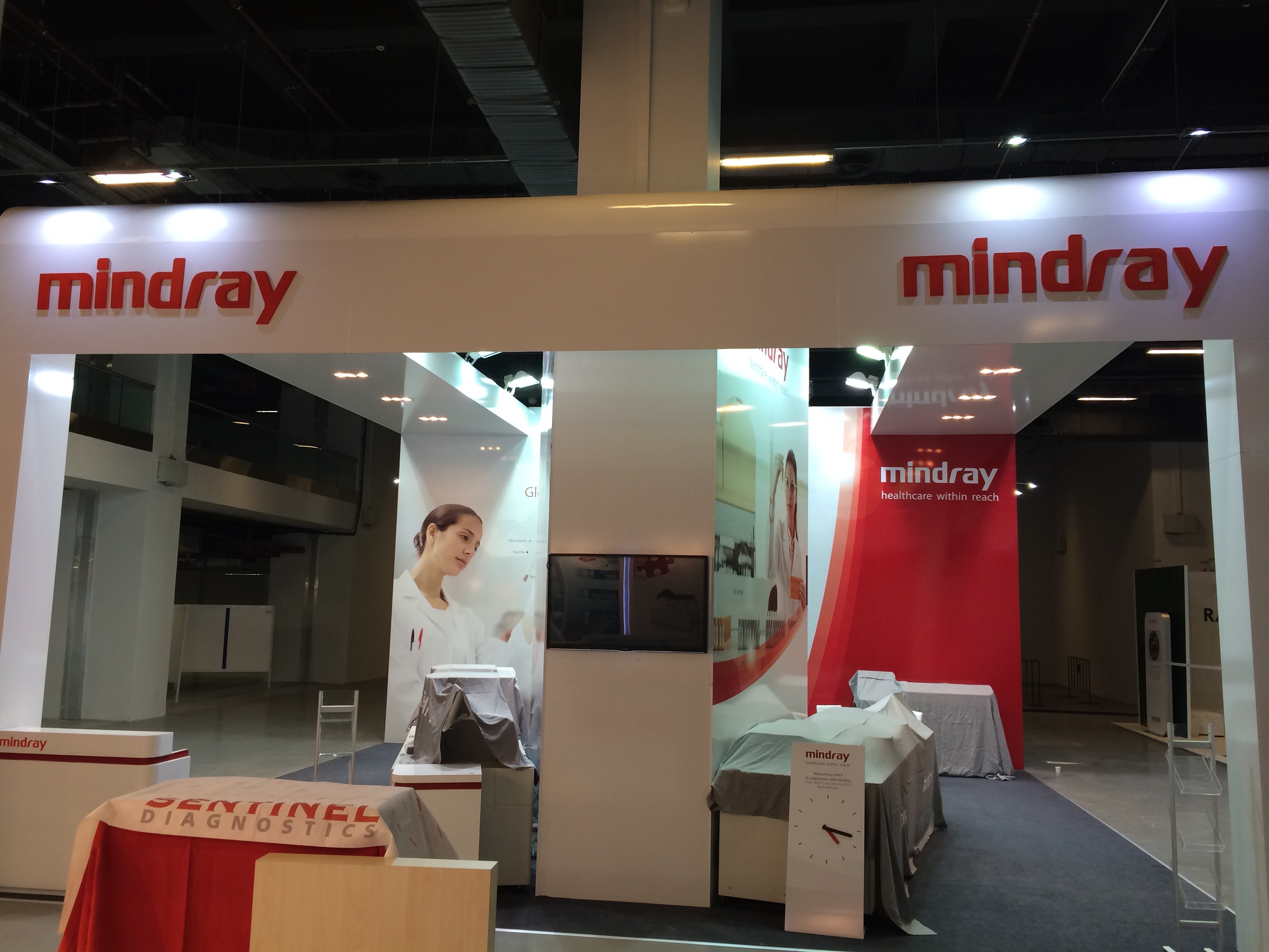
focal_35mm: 30
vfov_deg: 46.8
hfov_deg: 60.0
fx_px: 1100
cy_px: 476
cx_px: 634
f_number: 2.2
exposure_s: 1/33
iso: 40
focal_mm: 4.12
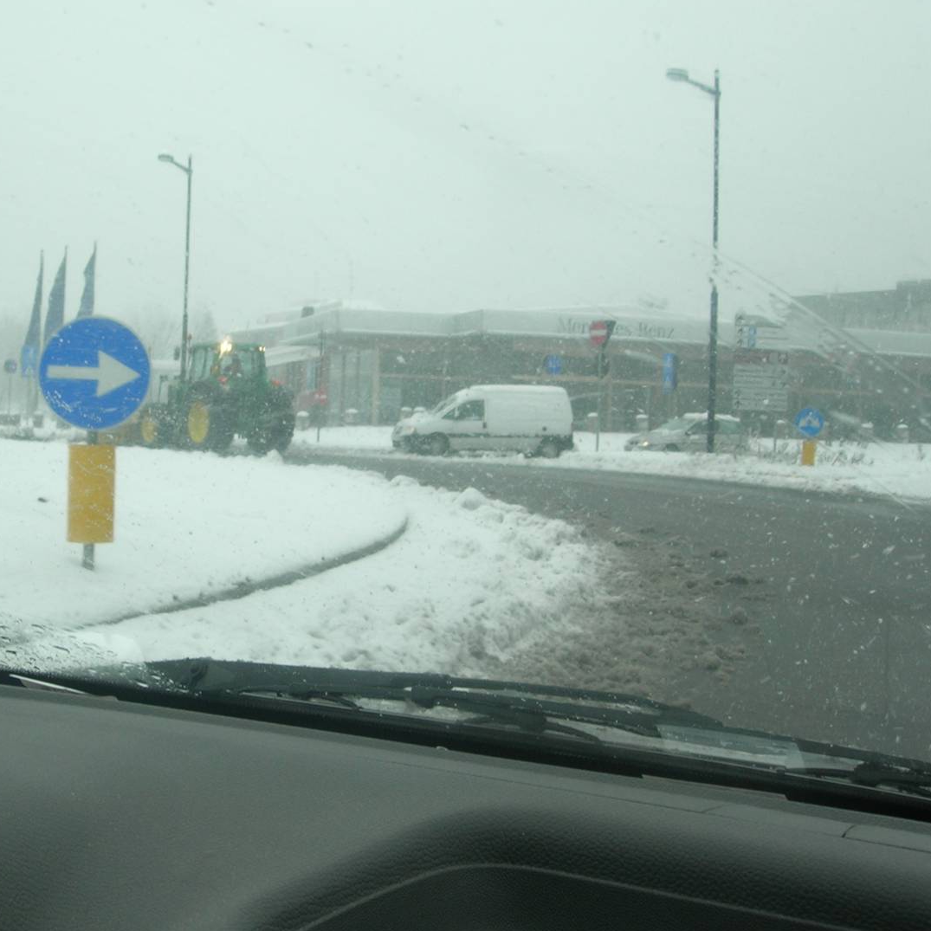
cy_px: 430
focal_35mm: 50
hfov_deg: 33.5
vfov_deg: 34.0
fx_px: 1521
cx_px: 251
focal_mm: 7.8
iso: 70
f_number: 4.8
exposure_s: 1/137
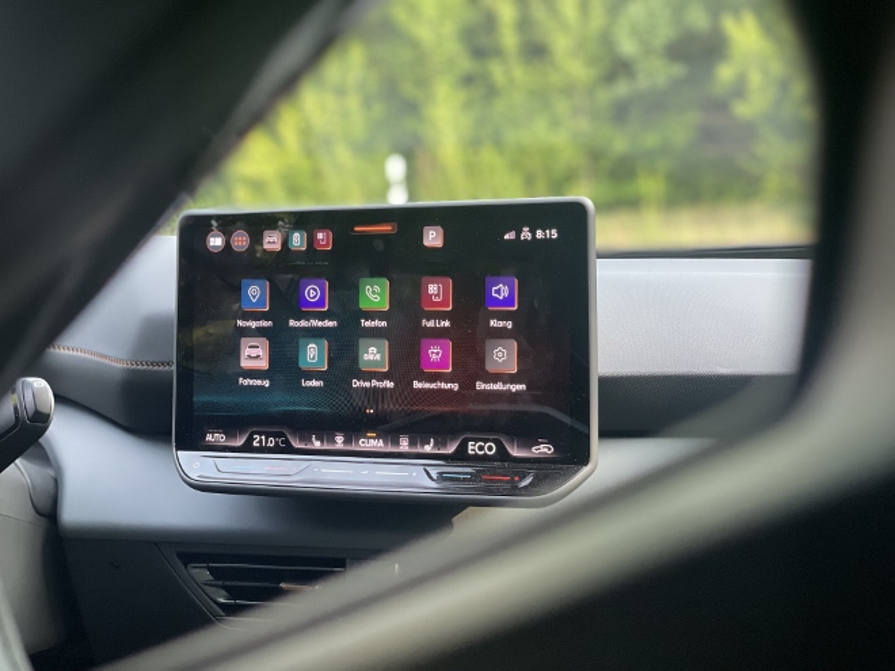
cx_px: 448
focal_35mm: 52
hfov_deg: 36.8
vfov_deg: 28.0
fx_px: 1344
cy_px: 336
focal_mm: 6
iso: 200
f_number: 2
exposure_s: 1/122
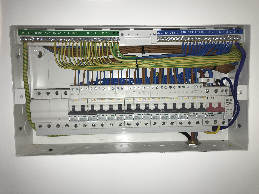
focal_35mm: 28
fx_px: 209
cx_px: 130
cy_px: 97
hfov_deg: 63.4
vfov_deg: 49.7
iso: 20
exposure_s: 1/105
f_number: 1.8
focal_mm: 3.99
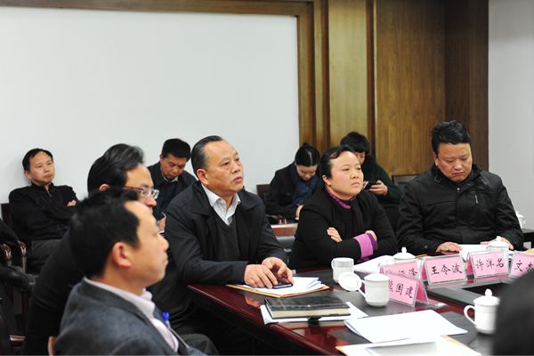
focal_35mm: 55
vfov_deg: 24.6
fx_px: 816
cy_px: 178
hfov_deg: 36.2
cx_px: 267
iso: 1250
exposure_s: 1/50
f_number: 3.5
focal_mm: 55
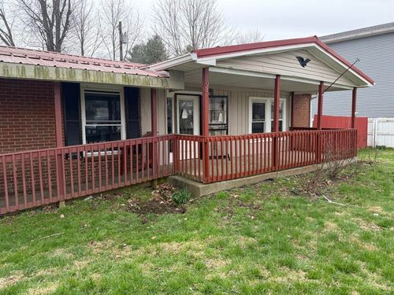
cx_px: 197
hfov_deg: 71.6
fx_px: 273
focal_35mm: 24
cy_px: 148
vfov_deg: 56.8
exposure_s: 1/1653
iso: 100
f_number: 1.78
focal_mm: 6.76
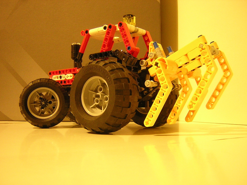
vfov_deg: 39.7
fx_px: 257
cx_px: 124
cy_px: 92
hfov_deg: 51.4
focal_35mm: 36
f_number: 2.6
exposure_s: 1/3.3
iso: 400
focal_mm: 4.7
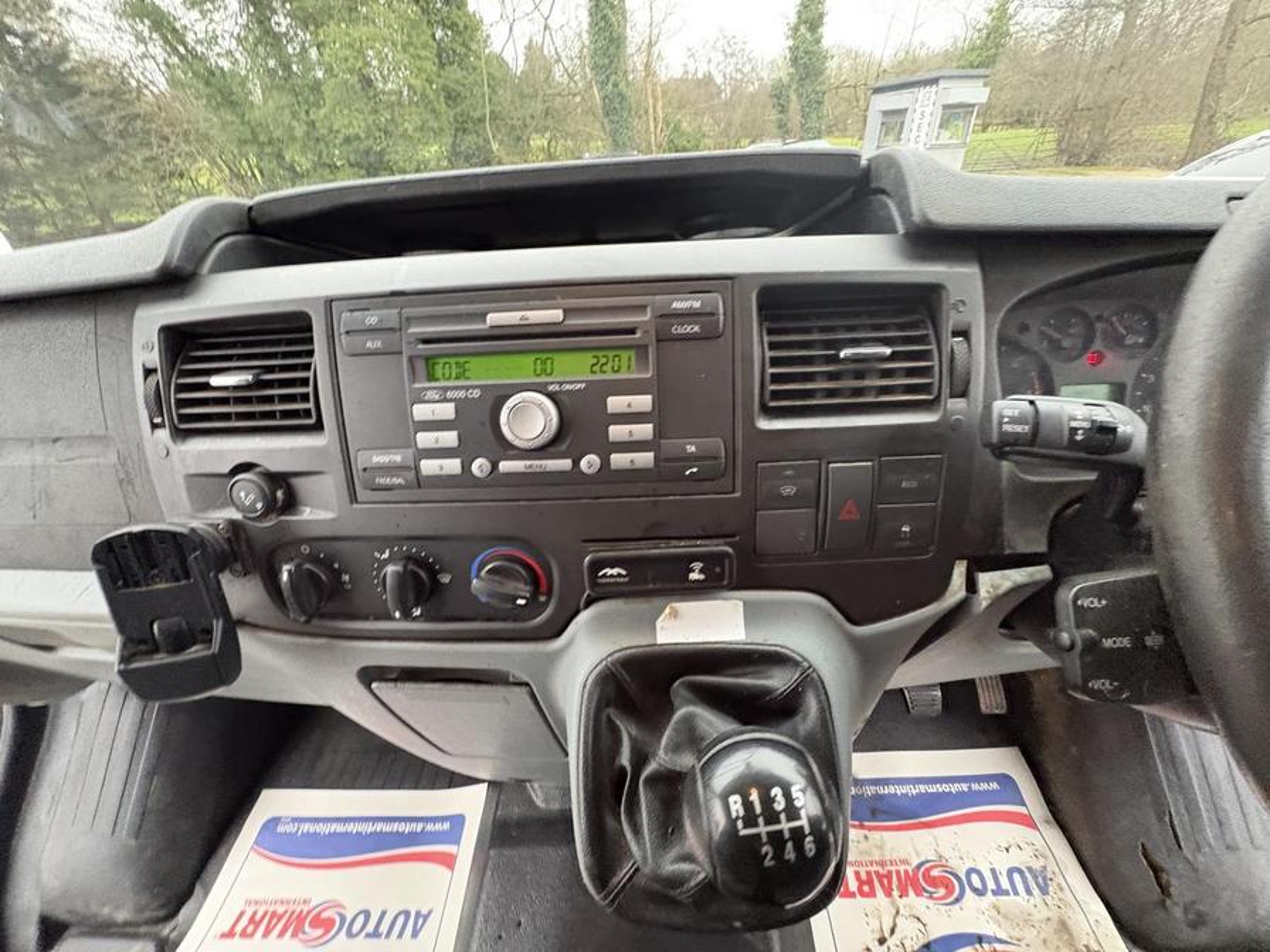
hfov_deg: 102.1
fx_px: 514
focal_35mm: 14
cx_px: 635
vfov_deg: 85.7
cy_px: 476
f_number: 2.2
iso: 800
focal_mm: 2.22
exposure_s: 1/53
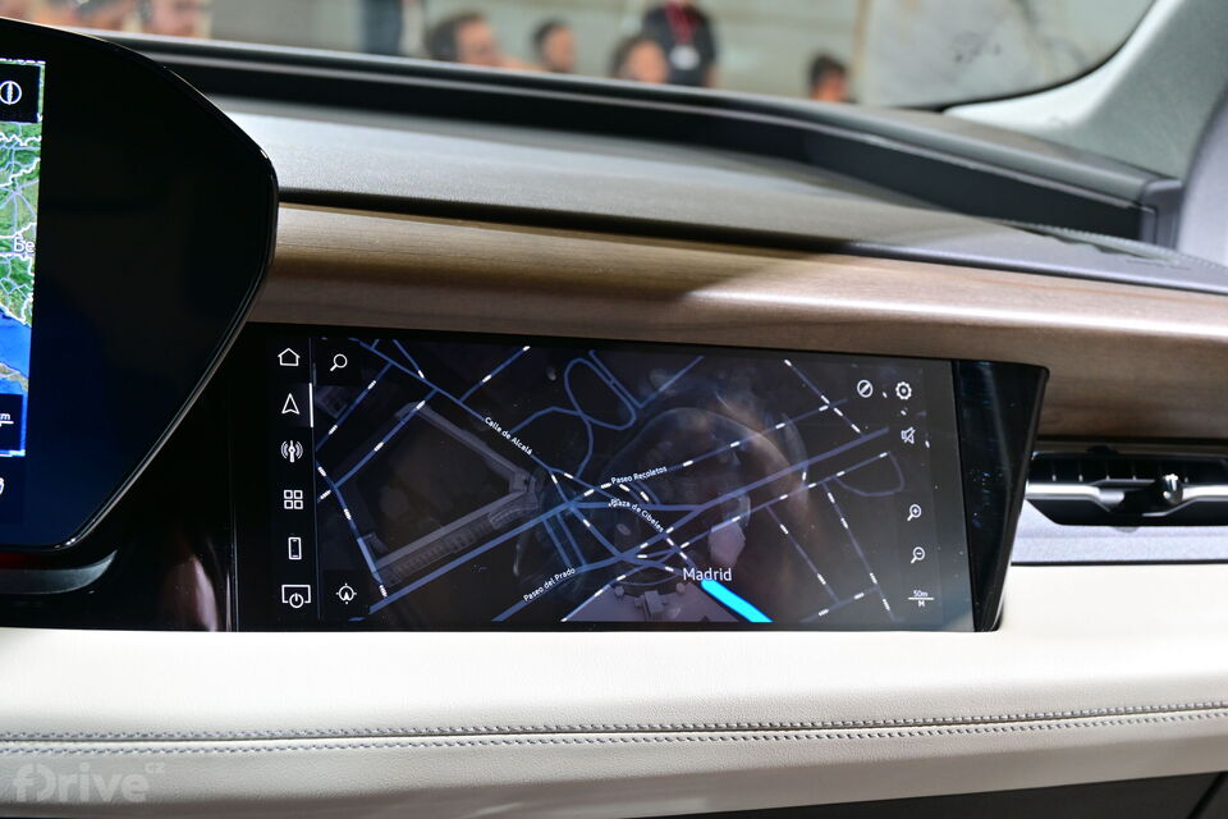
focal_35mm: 72
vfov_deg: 18.9
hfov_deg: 28.1
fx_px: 2456
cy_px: 410
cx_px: 614
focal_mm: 48
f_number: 6
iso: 400
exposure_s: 1/40
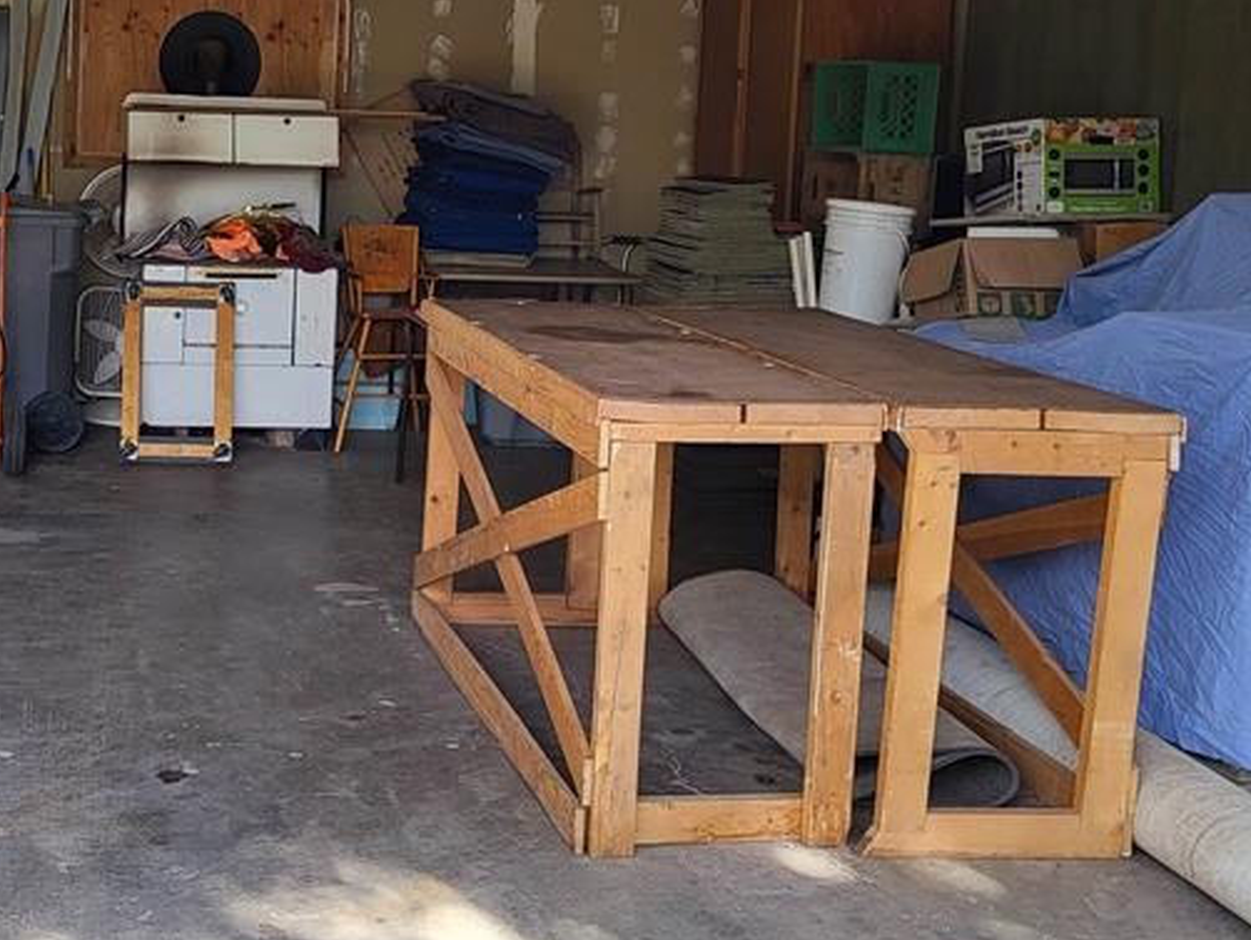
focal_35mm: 53
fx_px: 1916
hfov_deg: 34.8
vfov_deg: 27.3
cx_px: 219
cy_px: 272
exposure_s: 1/195
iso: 40
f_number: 1.8
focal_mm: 5.4
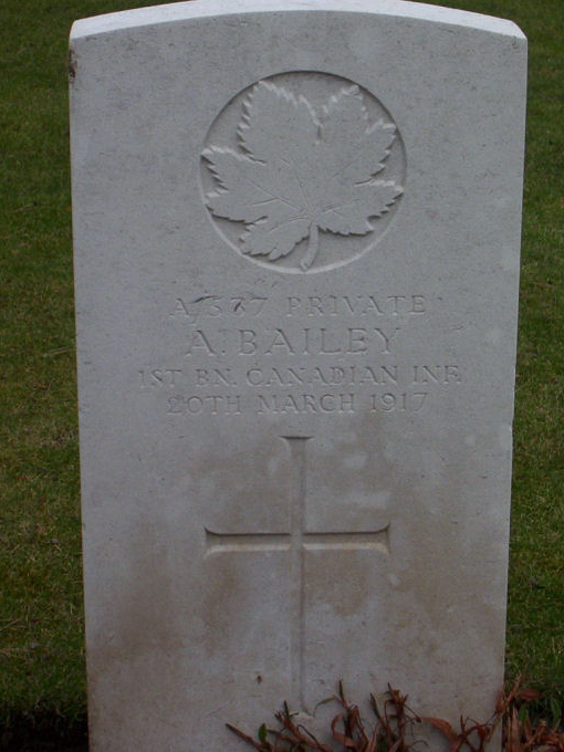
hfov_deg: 12.7
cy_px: 351
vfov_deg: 16.8
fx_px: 2542
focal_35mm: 117
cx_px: 294
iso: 100
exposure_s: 1/340
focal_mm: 13.24
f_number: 4.07
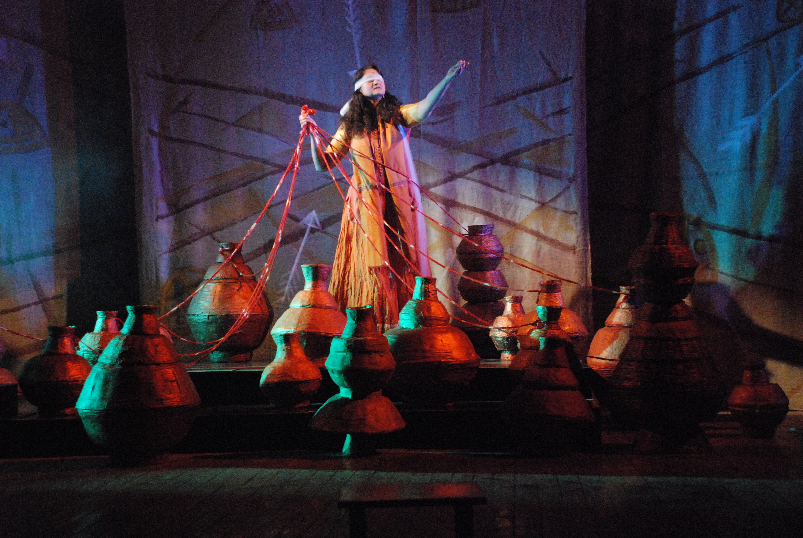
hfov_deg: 28.0
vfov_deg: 19.0
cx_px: 402
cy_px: 269
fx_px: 1608
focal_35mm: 72
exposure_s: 1/50
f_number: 4.8
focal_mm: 48
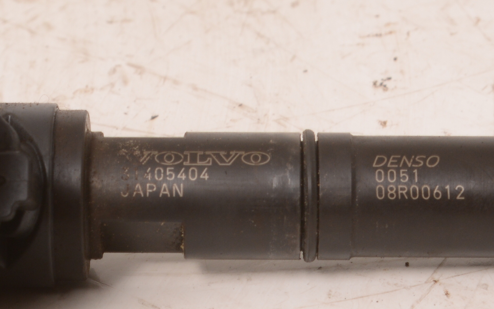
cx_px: 251
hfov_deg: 35.7
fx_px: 767
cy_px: 163
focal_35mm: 57
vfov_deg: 22.7
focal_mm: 55
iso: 250
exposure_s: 1/80
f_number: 11
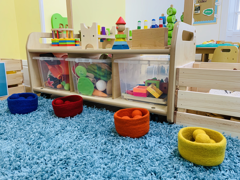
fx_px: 180
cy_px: 90
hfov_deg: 67.3
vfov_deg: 53.1
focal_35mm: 26
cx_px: 120
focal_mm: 4.25
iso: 80
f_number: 1.8
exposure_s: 1/50
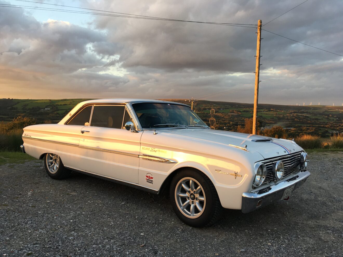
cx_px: 172
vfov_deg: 48.2
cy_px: 128
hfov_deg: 61.7
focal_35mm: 29
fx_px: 287
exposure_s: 1/100
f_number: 2.2
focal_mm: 4.15
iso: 32
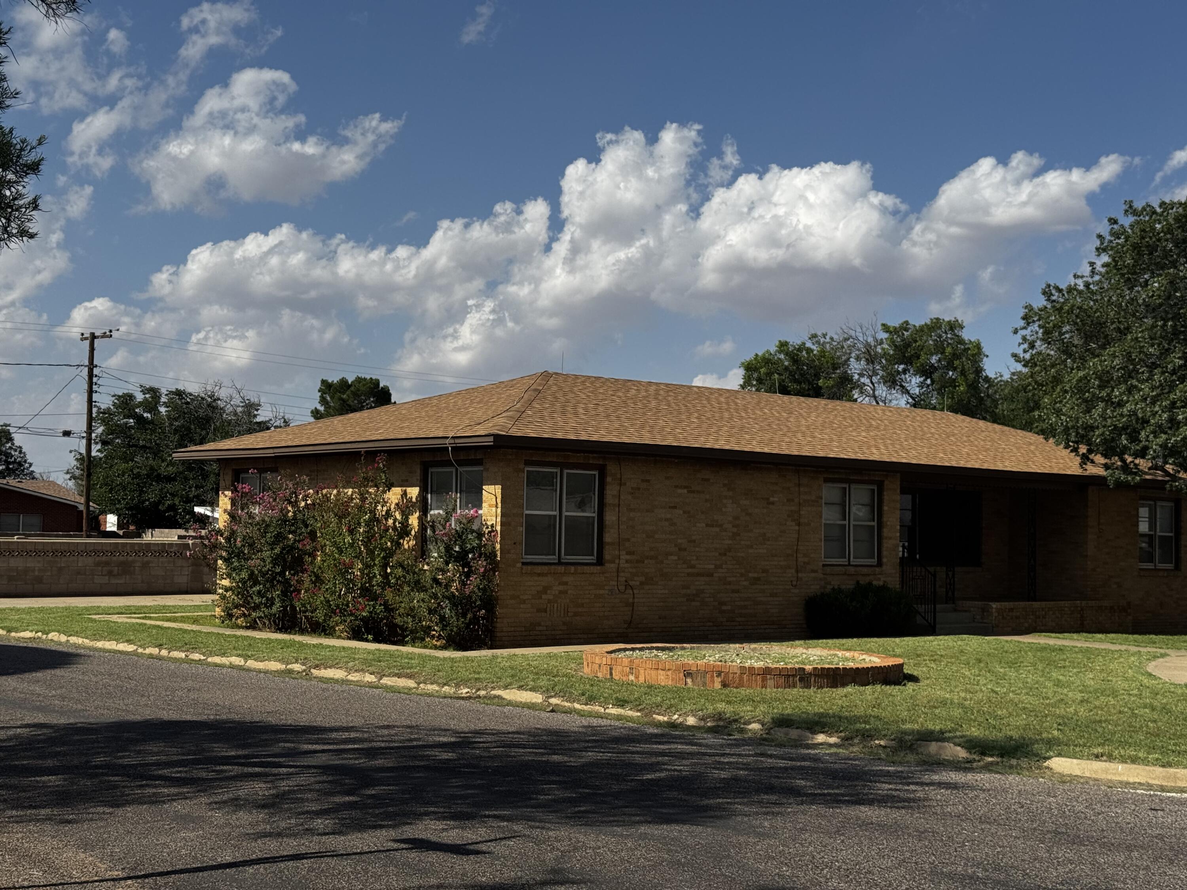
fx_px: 1646
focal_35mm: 48
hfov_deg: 39.7
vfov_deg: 30.3
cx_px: 594
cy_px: 445
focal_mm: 6.76
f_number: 1.78
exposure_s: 1/7092
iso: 64
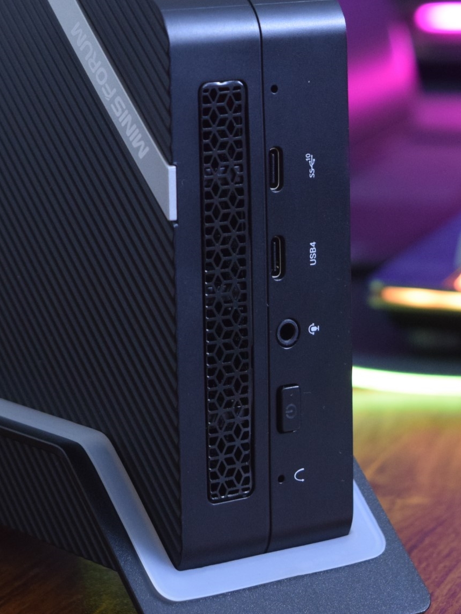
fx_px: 2521
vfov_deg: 13.9
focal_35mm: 142
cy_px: 276
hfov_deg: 10.4
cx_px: 124
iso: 1600
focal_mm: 52
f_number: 5.6
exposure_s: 1/10
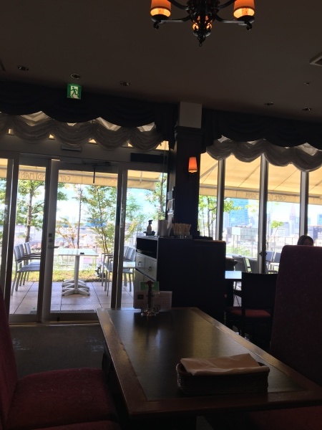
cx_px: 161
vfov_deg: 61.7
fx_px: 360
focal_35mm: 29
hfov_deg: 48.2
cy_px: 215
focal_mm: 4.15
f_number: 2.2
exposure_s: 1/120
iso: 25
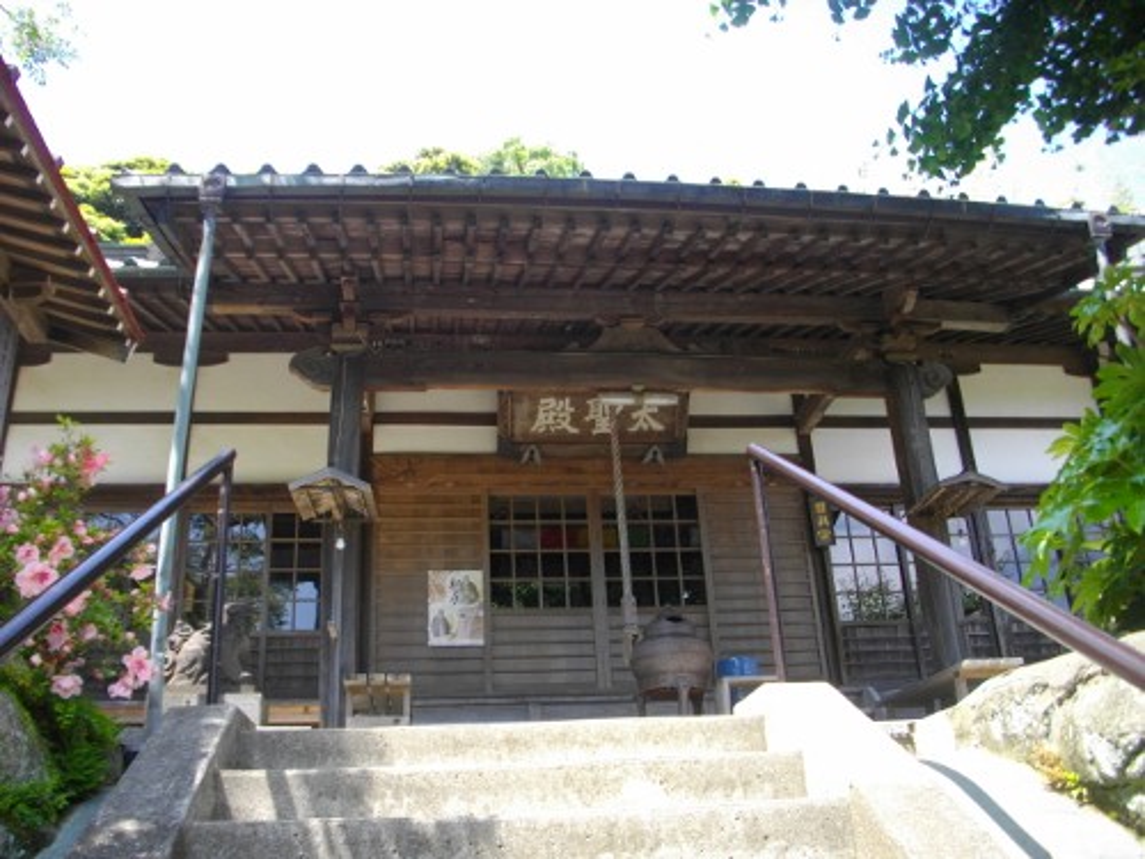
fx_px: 1058
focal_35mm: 32
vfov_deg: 44.2
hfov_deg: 56.8
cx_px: 572
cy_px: 430
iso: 100
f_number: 2.9
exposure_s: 1/200
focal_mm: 5.7
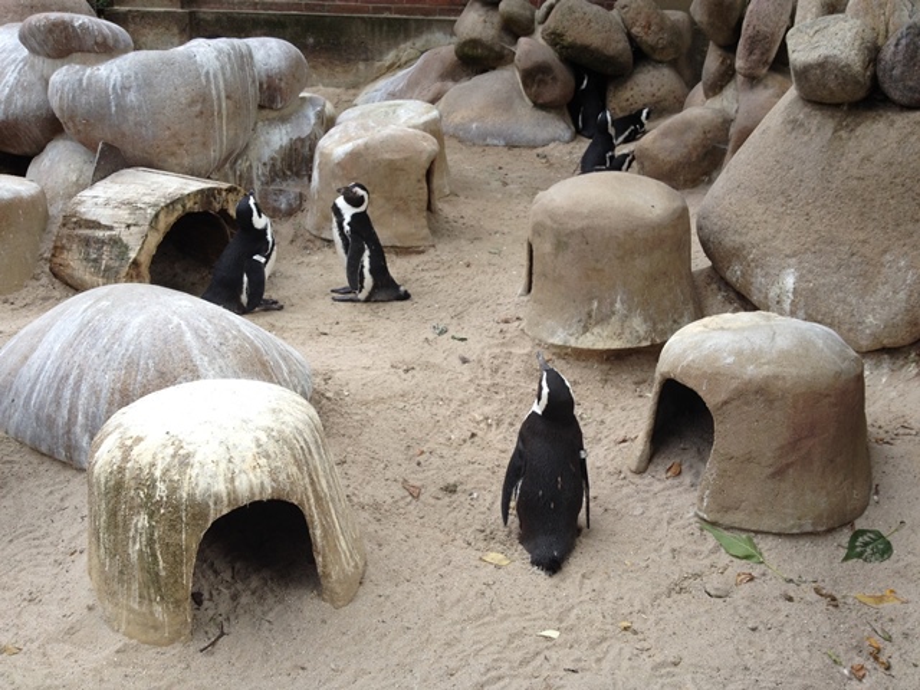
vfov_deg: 40.7
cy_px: 345
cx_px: 460
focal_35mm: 35
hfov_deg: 52.6
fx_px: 930
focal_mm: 4.28
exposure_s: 1/435
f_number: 2.4
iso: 50
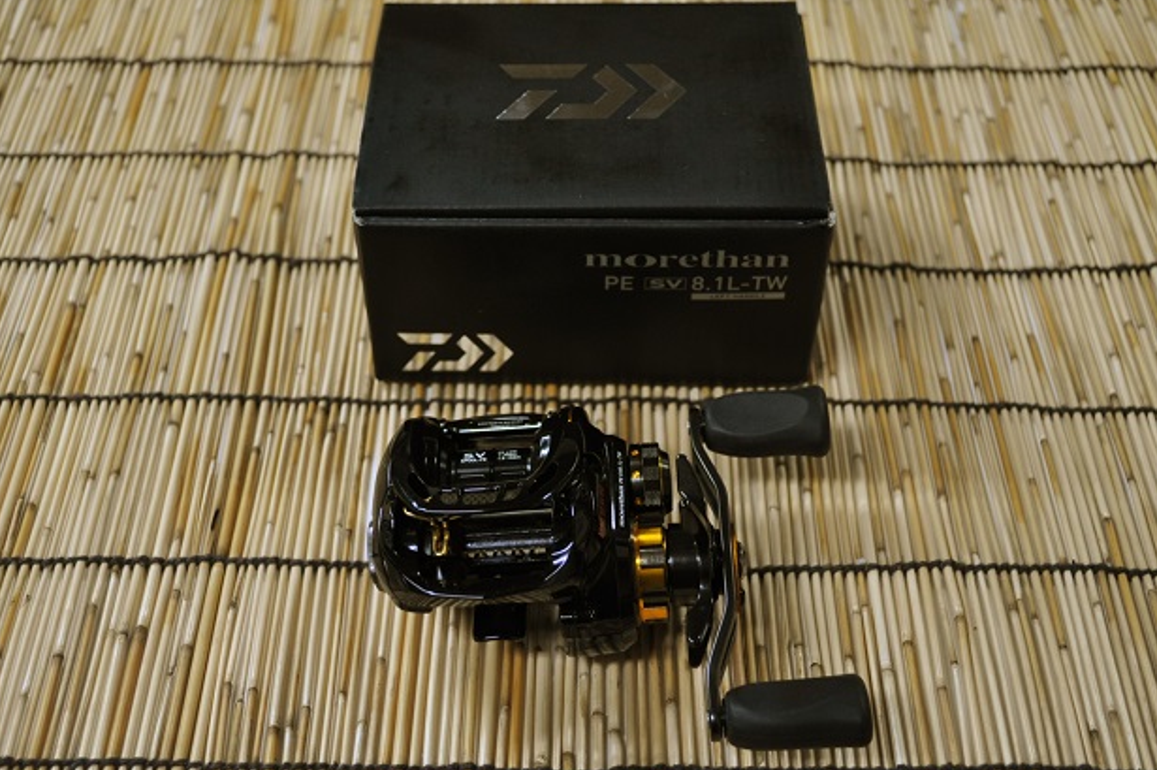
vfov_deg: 29.5
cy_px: 384
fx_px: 1462
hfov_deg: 43.2
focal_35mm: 46
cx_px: 591
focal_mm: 29
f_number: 4.5
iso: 800
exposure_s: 1/50
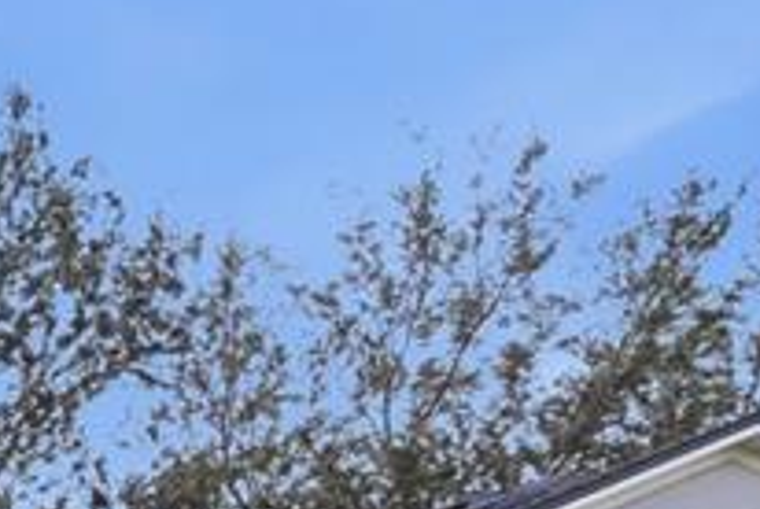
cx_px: -1029
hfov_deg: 12.3
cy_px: 1119
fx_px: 2833
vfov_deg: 9.4
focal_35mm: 134
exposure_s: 1/200
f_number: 9
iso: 100
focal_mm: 18
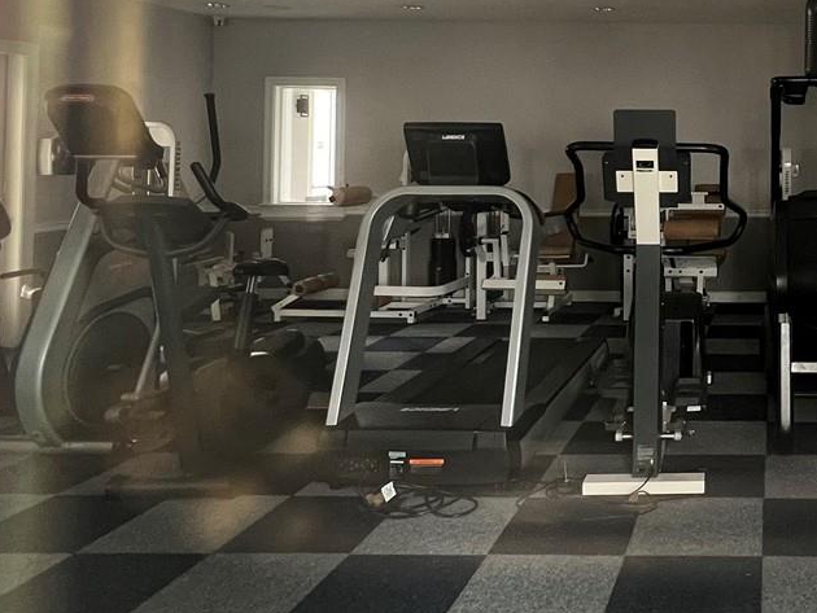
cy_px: 130
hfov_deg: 48.0
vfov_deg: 41.3
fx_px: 779
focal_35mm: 33
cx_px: 774
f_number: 1.8
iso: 400
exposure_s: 1/60
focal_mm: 1.57
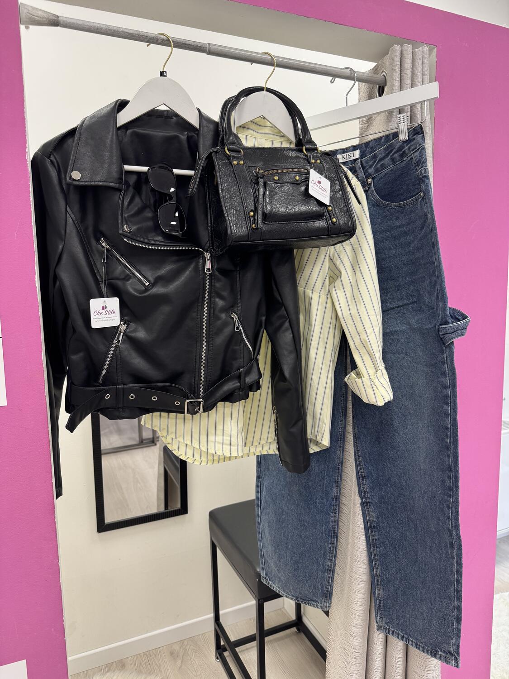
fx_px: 471
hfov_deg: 56.8
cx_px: 254
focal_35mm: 24
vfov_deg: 71.6
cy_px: 340
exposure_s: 1/100
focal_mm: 6.76
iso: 200
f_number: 1.78
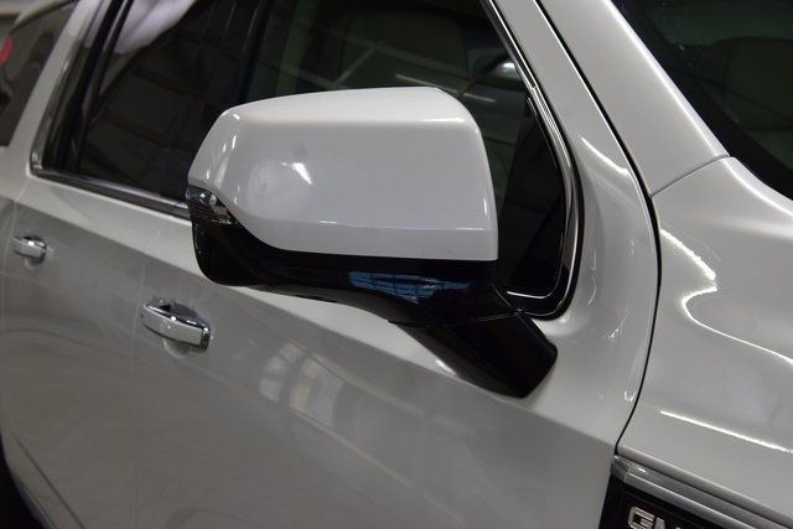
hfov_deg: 36.9
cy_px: 264
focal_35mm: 54
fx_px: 1190
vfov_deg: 25.1
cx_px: 396
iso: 900
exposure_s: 1/60
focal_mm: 36
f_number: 8
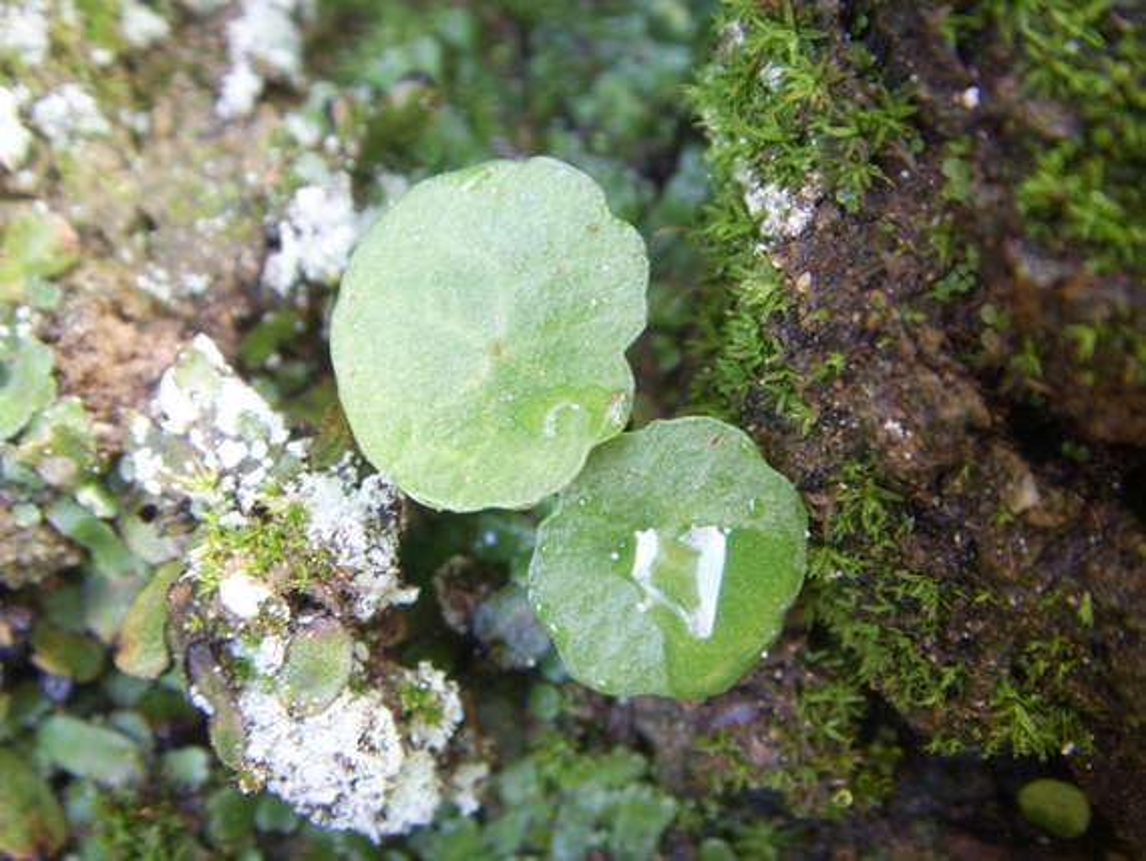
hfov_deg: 47.8
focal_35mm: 39
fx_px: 1292
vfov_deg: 36.8
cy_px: 430
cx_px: 573
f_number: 3.5
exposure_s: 1/4
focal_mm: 6.6
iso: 63
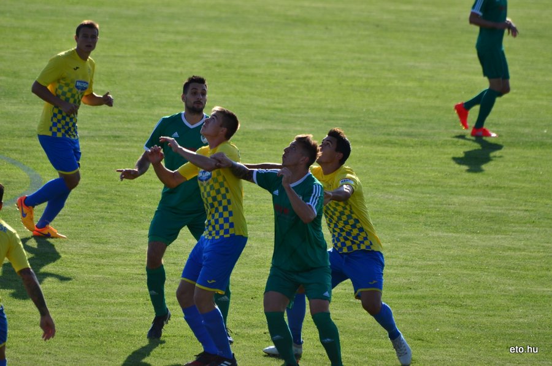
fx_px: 6885
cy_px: 183
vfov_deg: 3.0
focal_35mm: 450
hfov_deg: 4.6
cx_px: 276
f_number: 5.6
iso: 400
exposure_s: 1/1250
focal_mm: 300
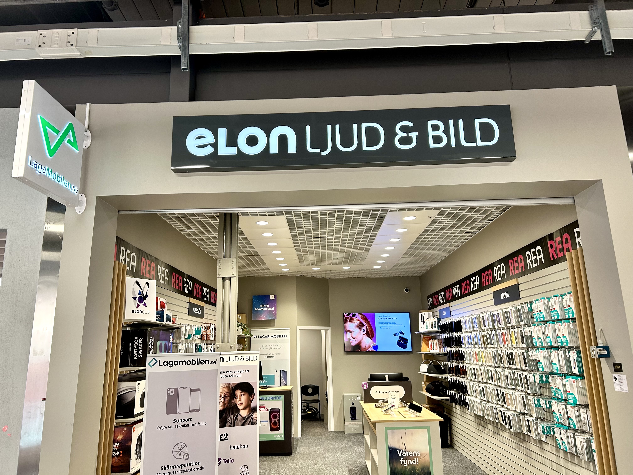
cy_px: 238
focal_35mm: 26
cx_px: 316
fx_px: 475
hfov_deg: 67.3
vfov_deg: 53.1
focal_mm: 5.7
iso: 80
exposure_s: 1/100
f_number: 1.5
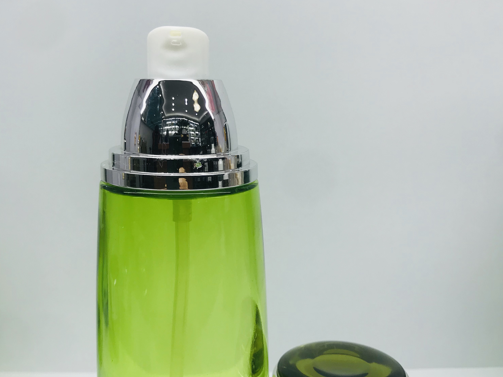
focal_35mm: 38
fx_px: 552
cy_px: 220
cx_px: 249
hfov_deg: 49.0
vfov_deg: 37.6
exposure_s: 1/341
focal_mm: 3.99
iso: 20
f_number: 1.8
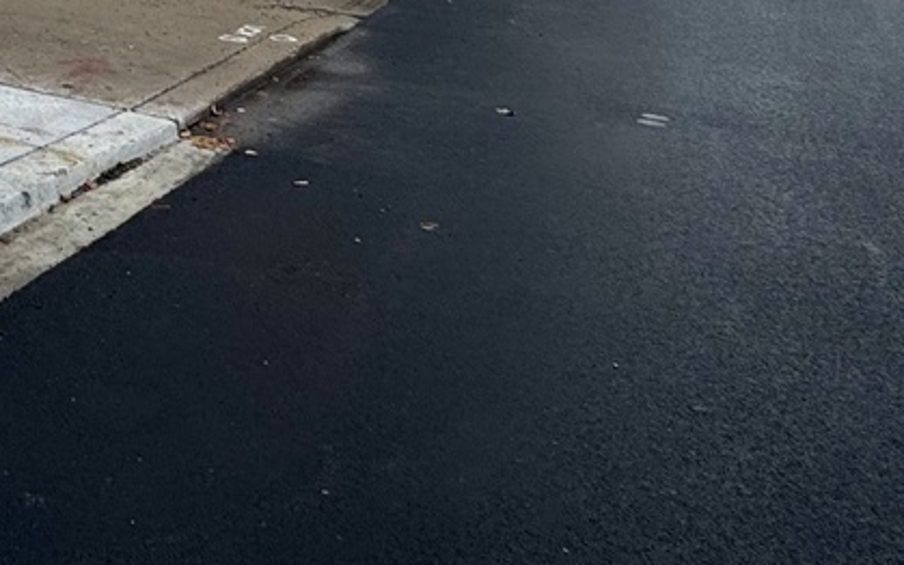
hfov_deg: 28.9
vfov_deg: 19.2
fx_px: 1257
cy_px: -453
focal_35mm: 51
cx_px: -373
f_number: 2.2
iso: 40
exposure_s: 1/522
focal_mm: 2.22
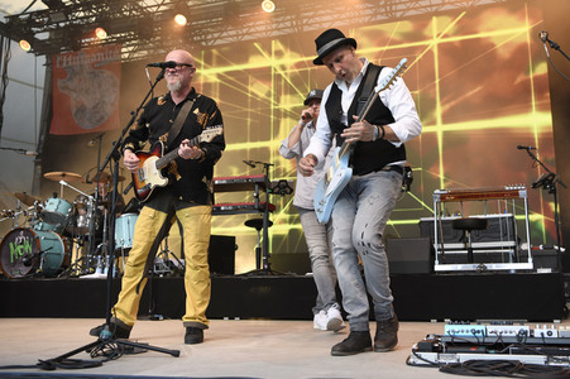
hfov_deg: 55.8
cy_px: 190
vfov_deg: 38.8
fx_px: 538
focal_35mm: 34
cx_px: 285
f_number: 3.5
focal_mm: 34
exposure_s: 1/800
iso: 800
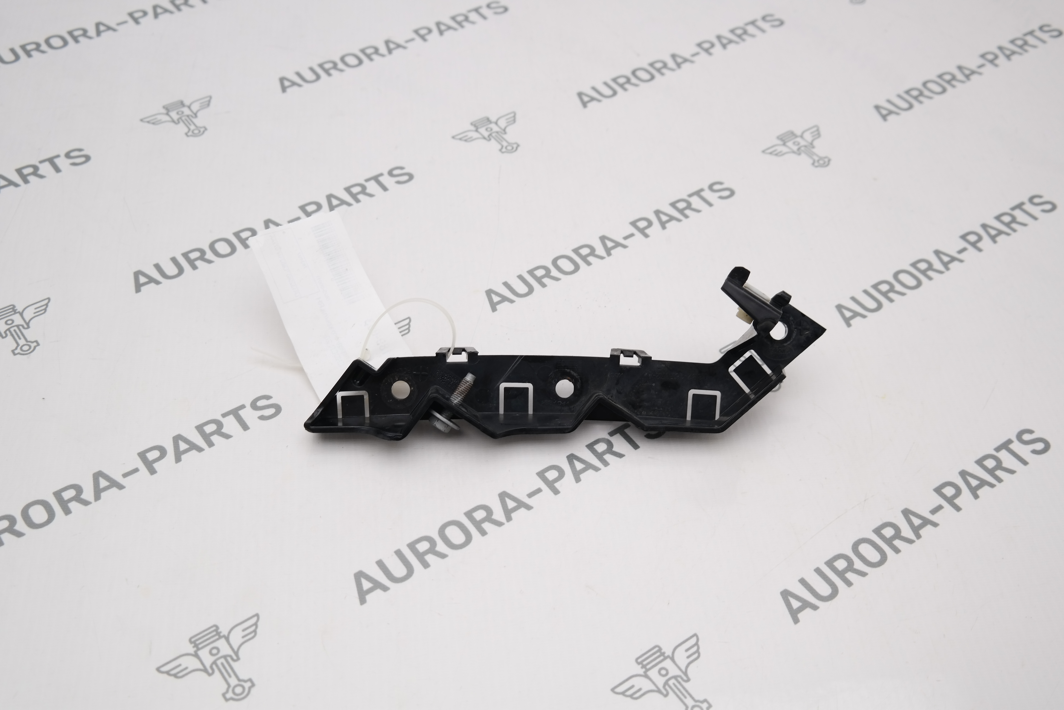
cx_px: 532
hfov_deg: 44.5
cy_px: 355
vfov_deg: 30.5
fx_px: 1300
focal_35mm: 44
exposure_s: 1/100
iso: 100
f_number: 4
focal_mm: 29
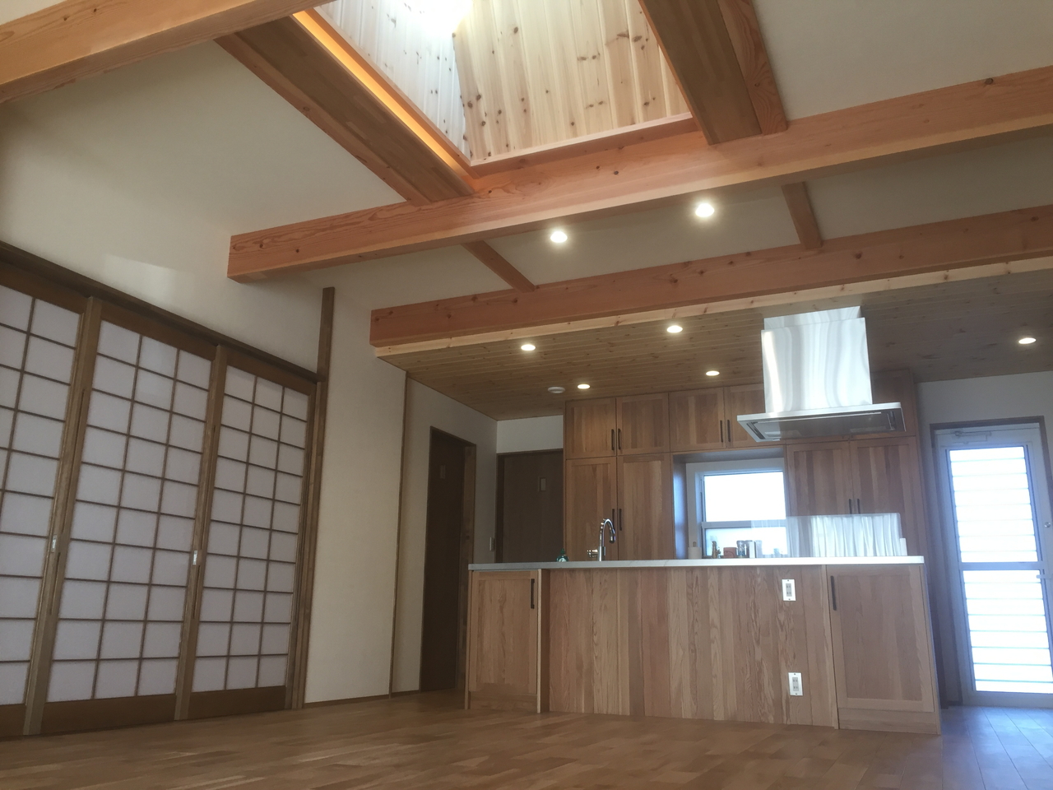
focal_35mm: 29
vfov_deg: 48.2
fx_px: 882
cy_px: 395
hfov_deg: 61.7
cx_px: 526
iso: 32
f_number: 2.2
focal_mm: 4.15
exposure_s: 1/40
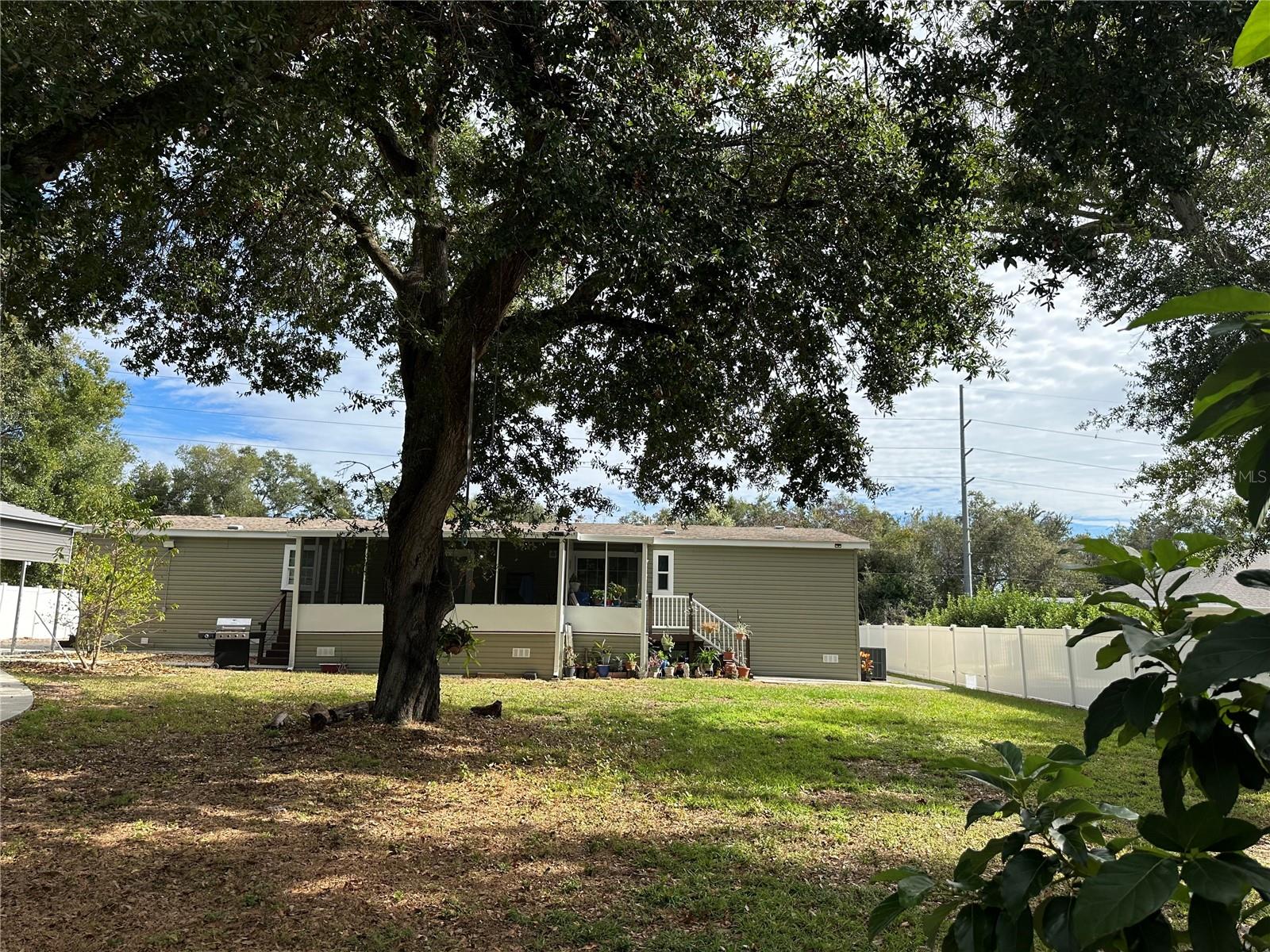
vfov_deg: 56.8
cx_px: 635
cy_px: 476
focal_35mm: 24
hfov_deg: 71.6
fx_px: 881
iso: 80
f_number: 1.78
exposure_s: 1/2591
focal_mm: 6.86
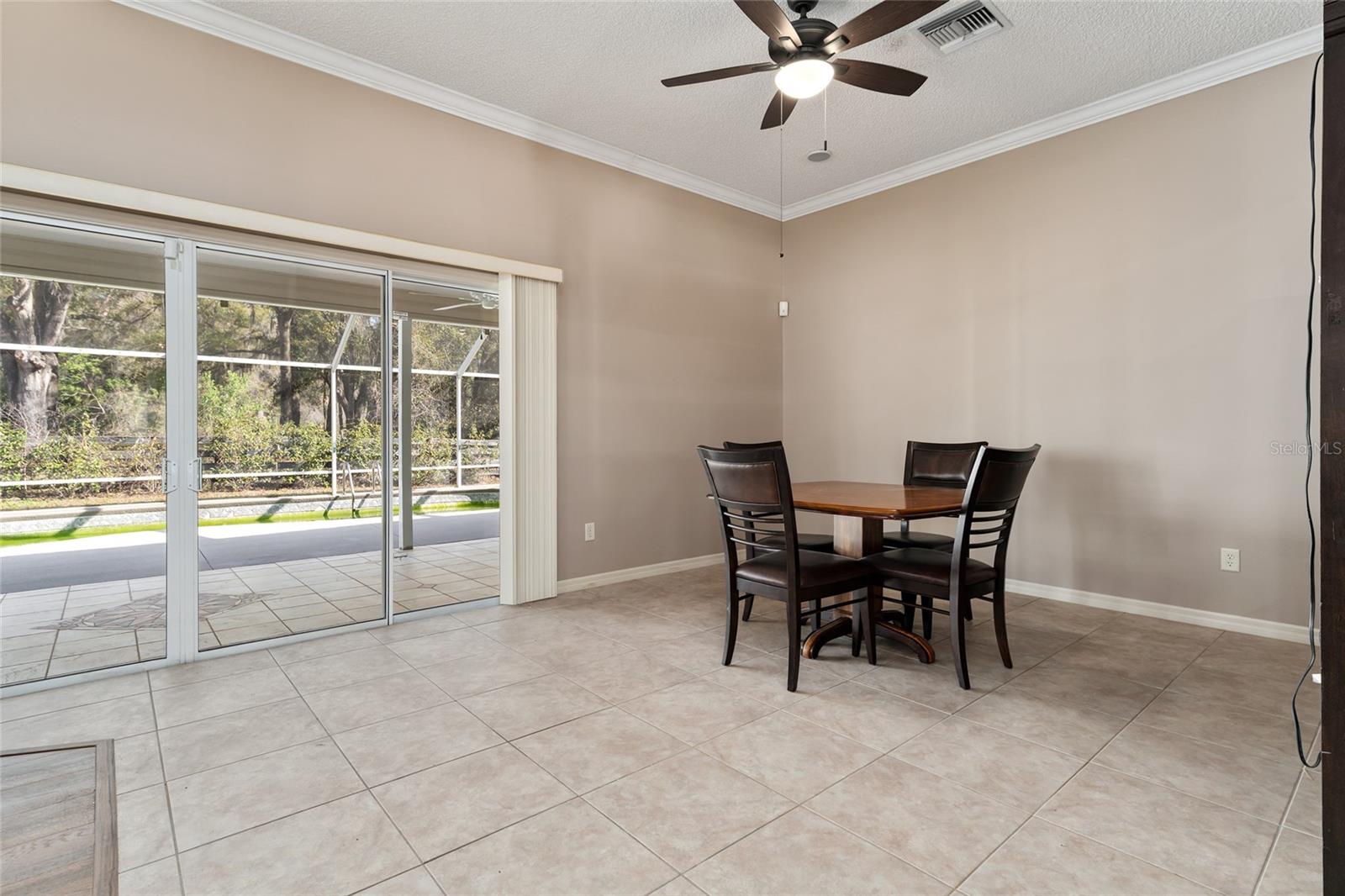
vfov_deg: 68.6
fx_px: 657
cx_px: 672
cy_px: 448
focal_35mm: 18
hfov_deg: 91.3
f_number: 7.1
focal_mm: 17.6
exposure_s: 1/4
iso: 400
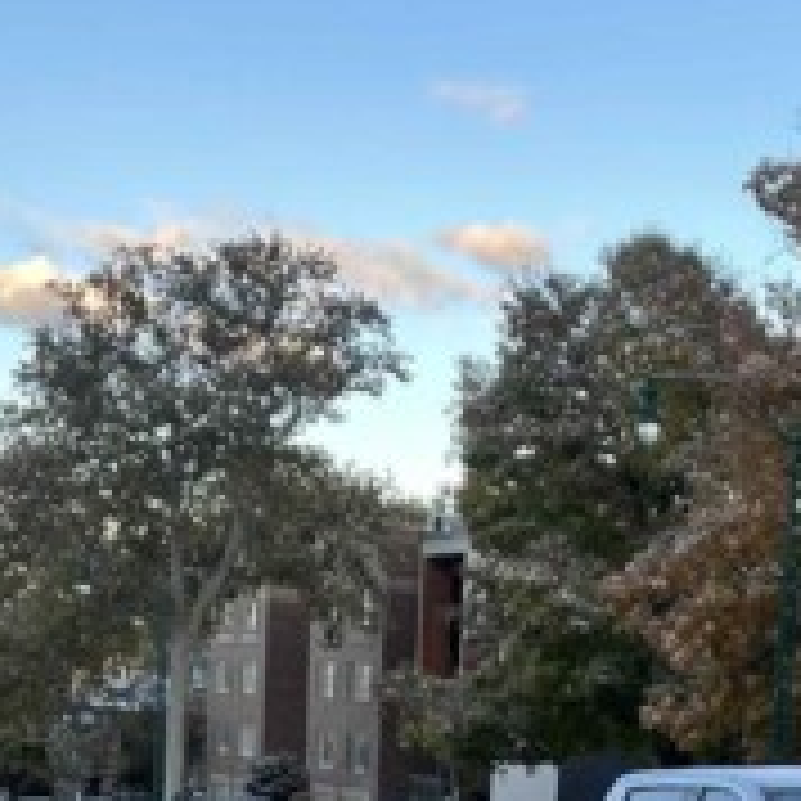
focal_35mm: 99
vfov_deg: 16.4
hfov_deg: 17.4
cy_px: 1102
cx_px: 621
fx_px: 2592
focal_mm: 5.1
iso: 32
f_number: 1.6
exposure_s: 1/127
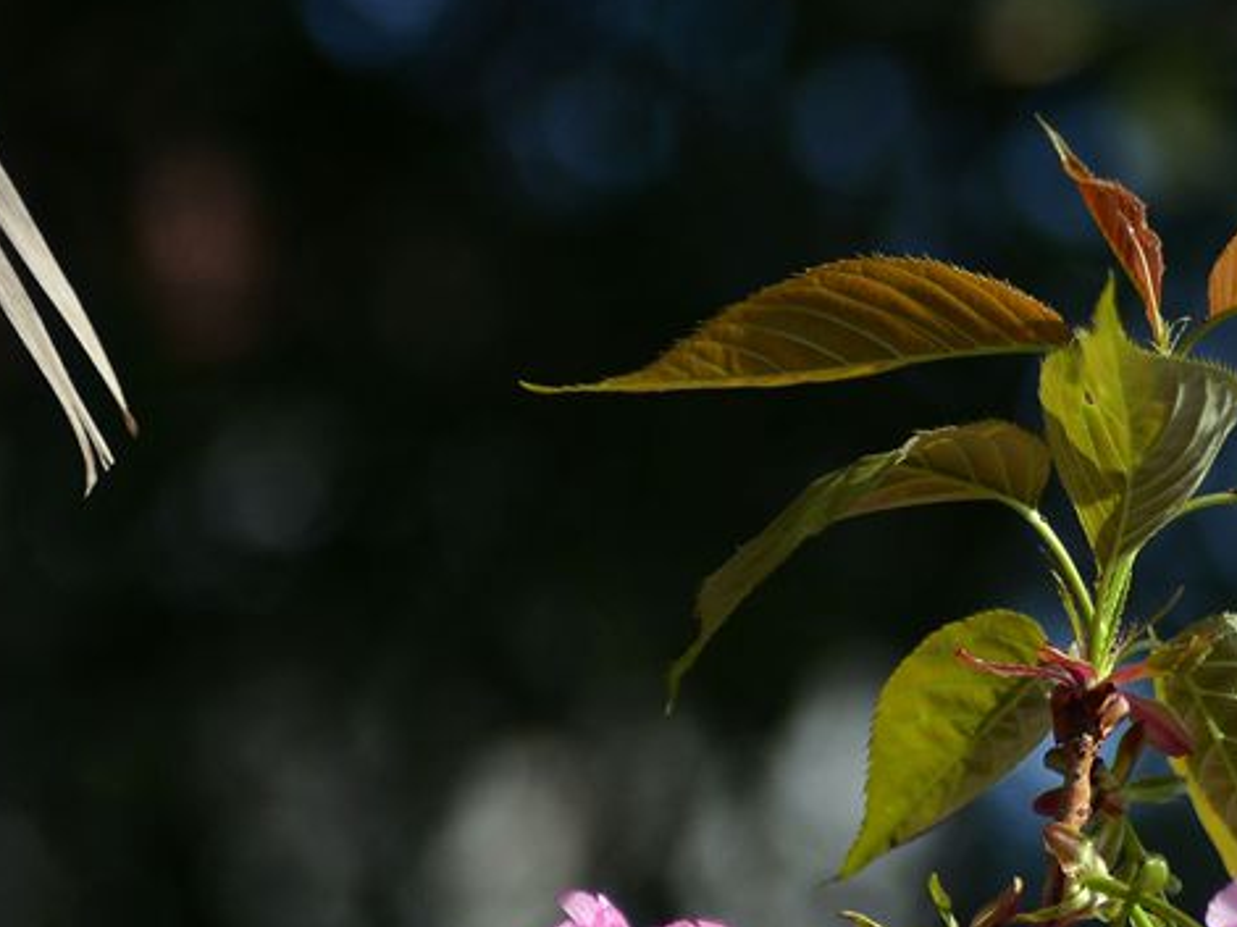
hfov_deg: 6.0
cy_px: 1028
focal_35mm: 330
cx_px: 1500
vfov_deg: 4.5
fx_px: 11790
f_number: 3.2
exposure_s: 1/5000
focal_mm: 90
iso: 200
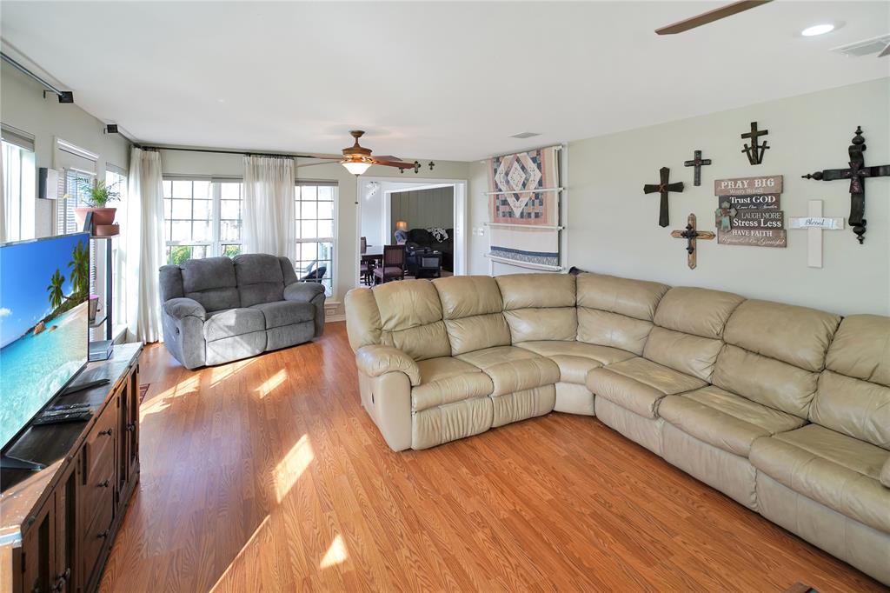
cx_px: 445
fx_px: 395
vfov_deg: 73.7
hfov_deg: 96.8
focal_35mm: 16
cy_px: 296
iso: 500
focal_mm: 16
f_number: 4
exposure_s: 1/160
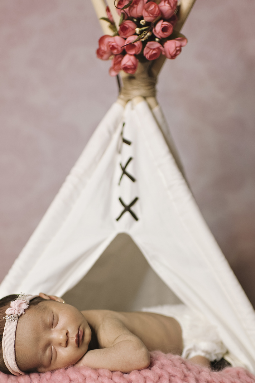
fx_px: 628
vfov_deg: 33.7
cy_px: 253
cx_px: 102
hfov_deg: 22.9
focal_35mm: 59
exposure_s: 1/250
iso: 250
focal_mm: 35
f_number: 1.8
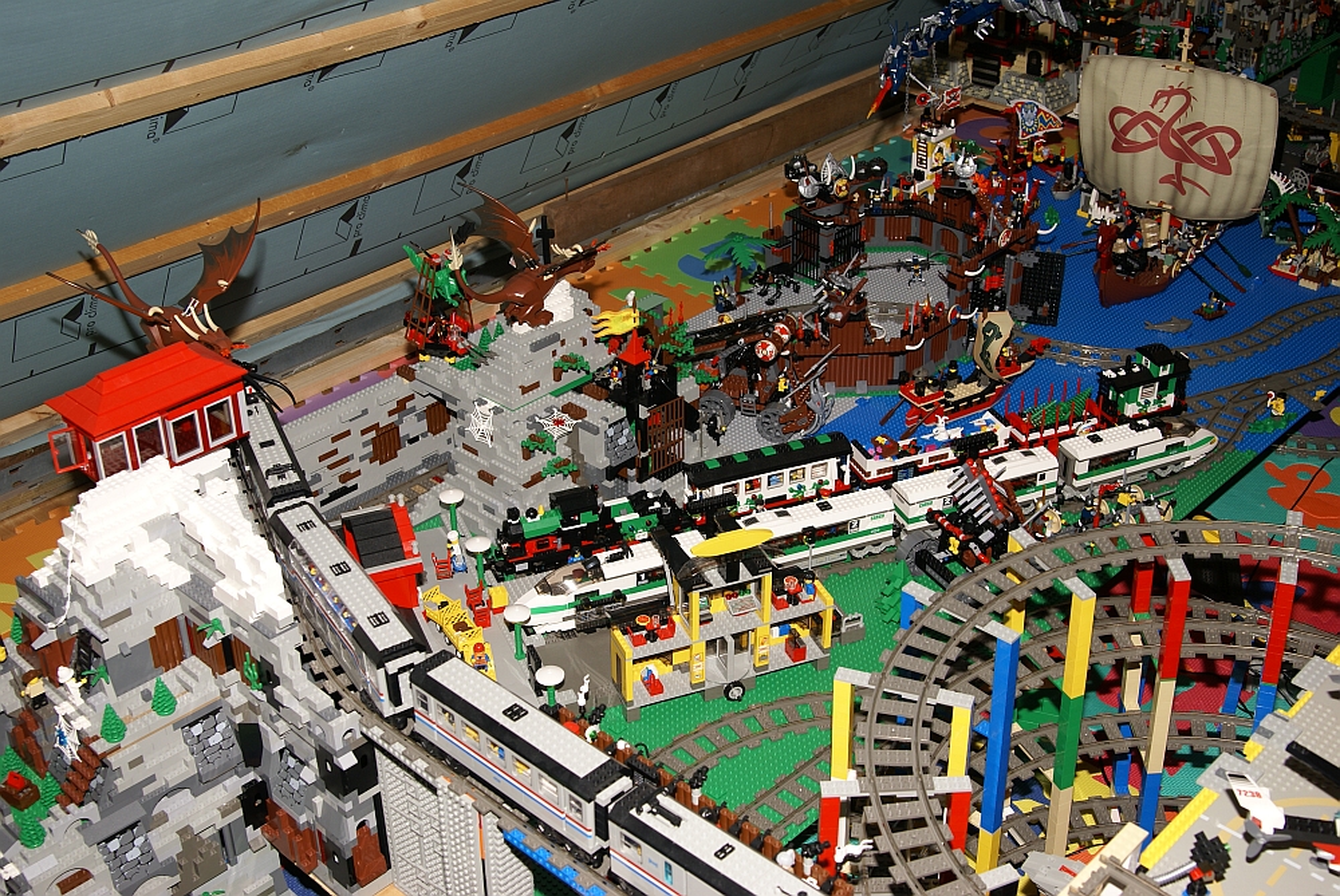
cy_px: 448
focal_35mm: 42
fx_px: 1565
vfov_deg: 32.0
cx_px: 670
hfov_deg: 46.4
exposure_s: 1/80
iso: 100
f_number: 5.6
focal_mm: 28
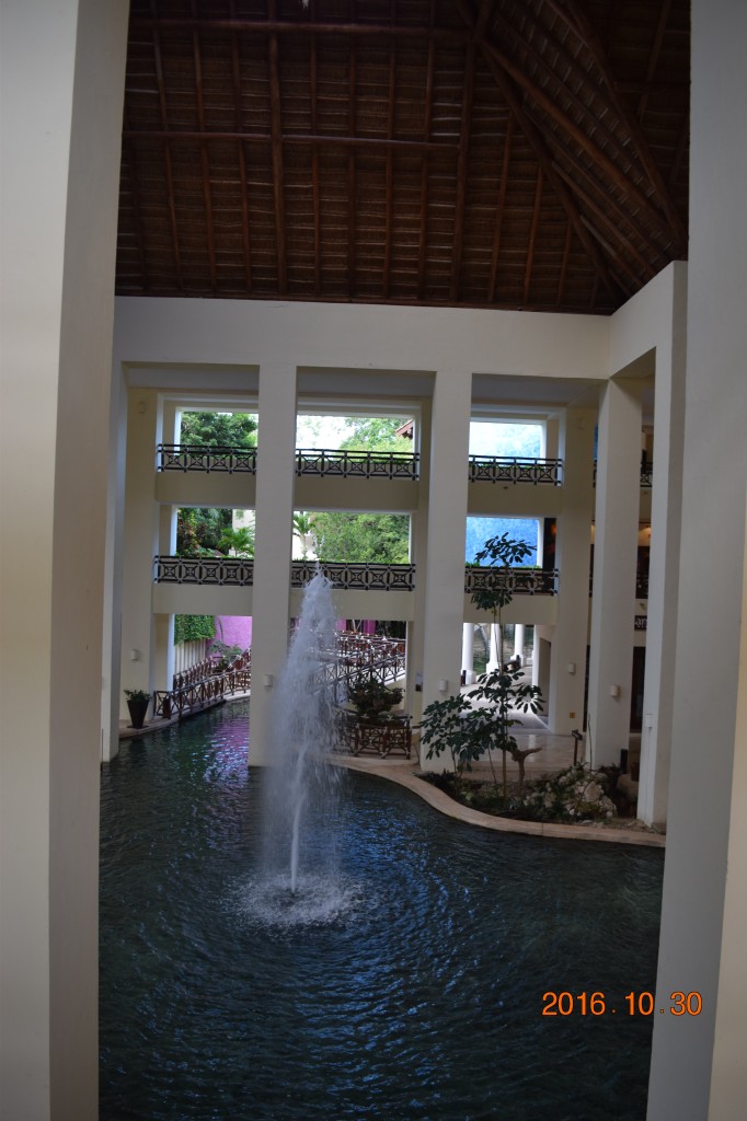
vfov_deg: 67.4
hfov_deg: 47.9
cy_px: 560
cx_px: 374
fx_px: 841
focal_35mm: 27
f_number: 4
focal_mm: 18
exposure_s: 1/60
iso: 450
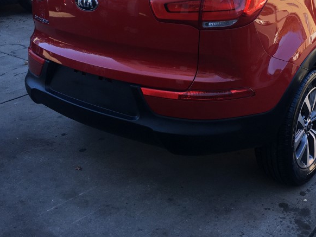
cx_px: 205
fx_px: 466
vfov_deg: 27.7
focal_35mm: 51
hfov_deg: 37.2
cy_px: 29
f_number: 2.2
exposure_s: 1/306
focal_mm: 4.15
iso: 25
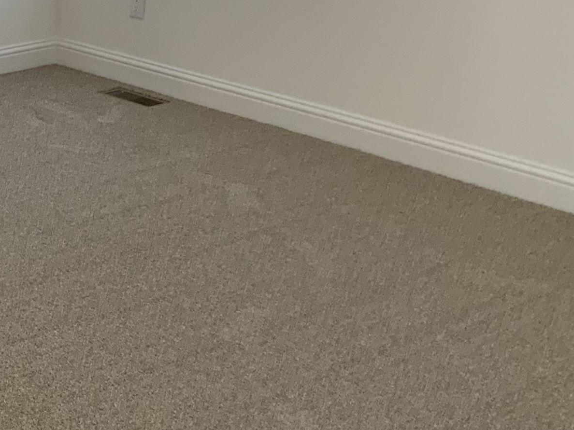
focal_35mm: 75
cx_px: -135
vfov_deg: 19.5
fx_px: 1244
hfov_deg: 23.5
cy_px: 97
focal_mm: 3
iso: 125
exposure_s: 1/60
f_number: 1.8
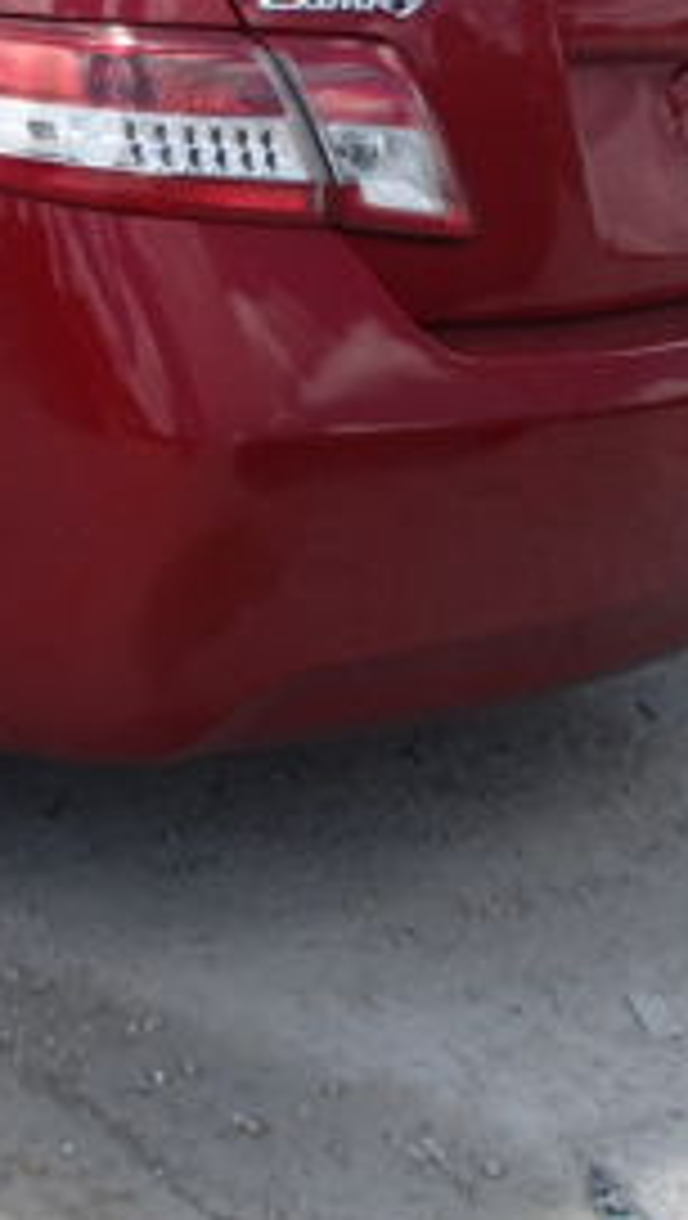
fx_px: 2329
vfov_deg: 28.9
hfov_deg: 16.2
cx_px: -126
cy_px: 311
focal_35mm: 72
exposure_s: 1/500
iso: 100
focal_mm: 5
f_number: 3.9
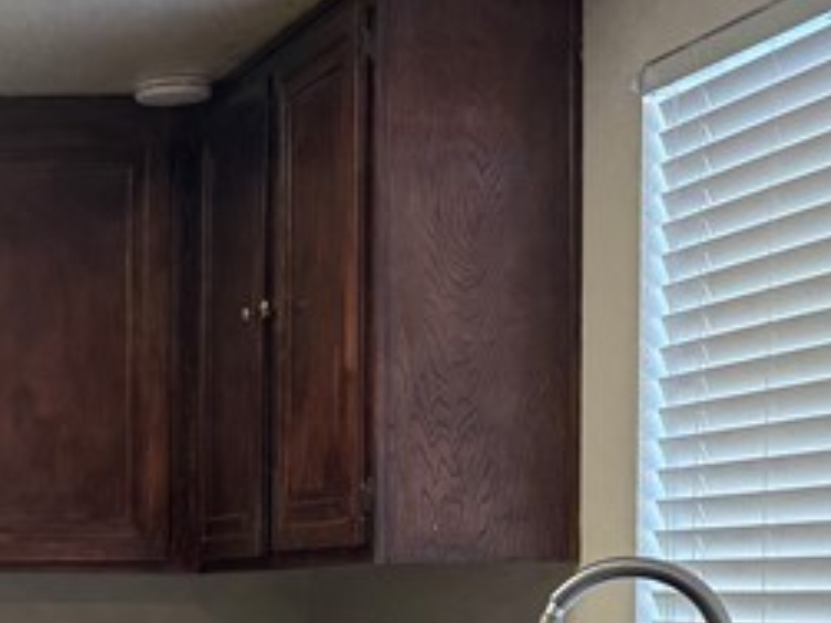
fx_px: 2351
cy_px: 610
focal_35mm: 98
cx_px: -371
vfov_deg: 14.8
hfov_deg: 18.1
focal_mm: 6.76
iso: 100
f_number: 1.78
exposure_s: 1/137
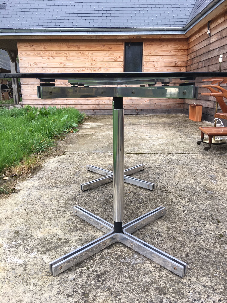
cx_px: 114
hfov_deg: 48.2
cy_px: 152
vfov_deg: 61.7
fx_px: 254
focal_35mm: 29
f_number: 2.2
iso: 25
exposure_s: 1/50
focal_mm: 4.15
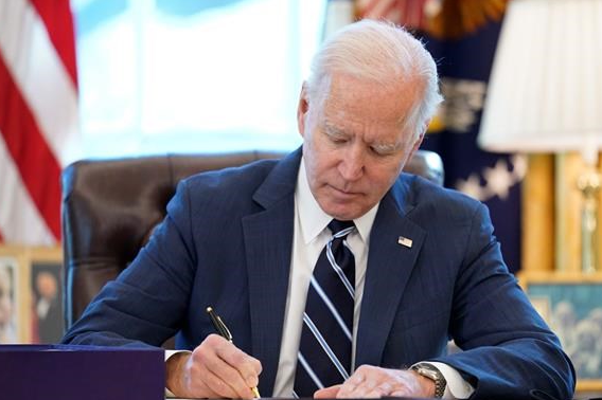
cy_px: 210
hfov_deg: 9.0
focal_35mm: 229
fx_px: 3827
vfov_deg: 6.0
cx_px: 333
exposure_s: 1/1000
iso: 4000
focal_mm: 200
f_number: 2.8
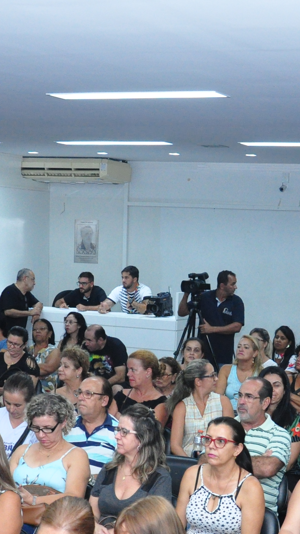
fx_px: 1160
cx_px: 216
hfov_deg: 14.7
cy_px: 415
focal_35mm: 82
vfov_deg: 25.5
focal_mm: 22
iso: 1600
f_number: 5.6
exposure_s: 1/100
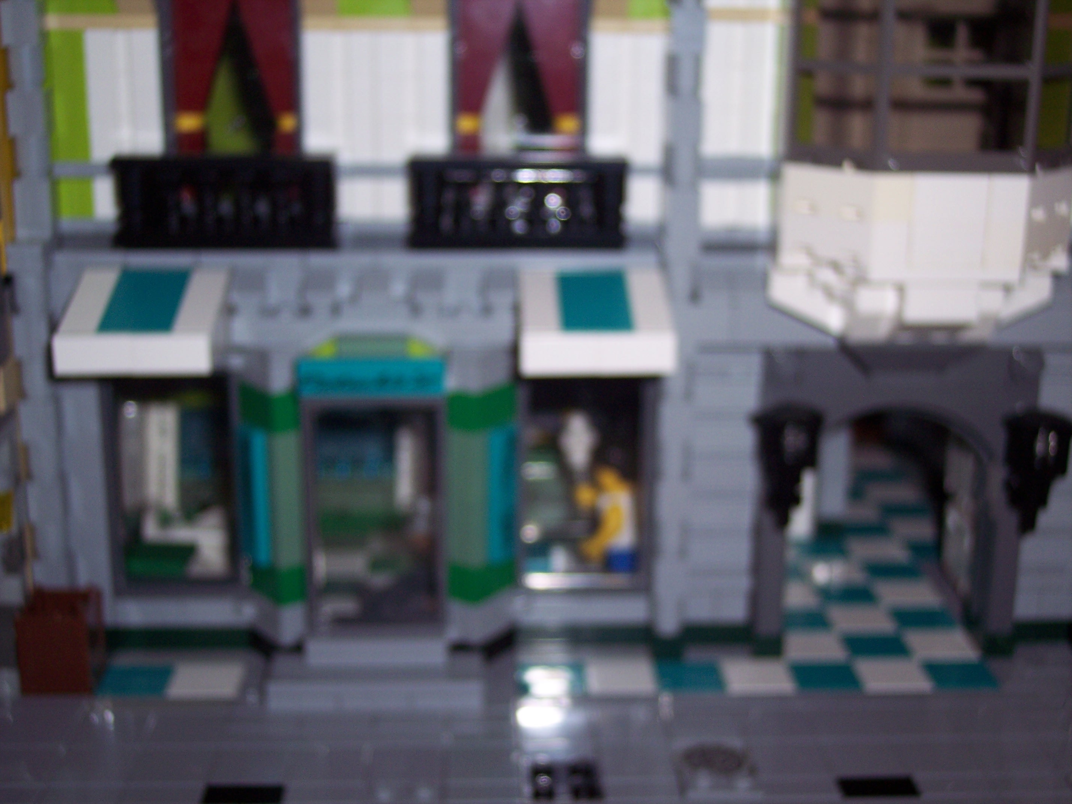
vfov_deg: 28.0
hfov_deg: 36.8
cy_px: 402
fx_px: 1610
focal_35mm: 52
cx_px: 536
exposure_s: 1/60
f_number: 3.4
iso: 100
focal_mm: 10.7
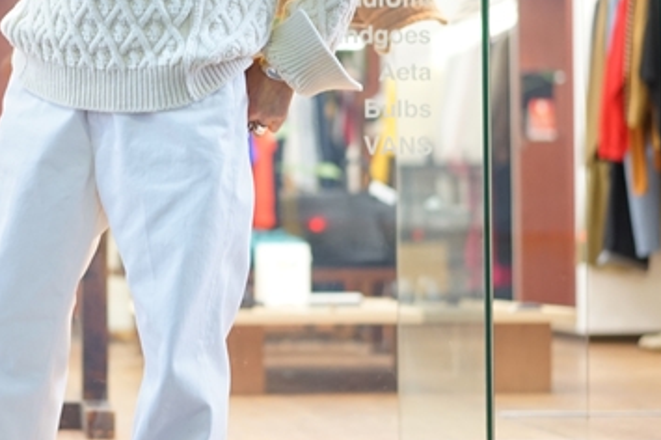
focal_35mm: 124
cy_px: 152
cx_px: 115
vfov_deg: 11.0
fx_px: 2275
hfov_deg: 16.4
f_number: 1.8
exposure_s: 1/60
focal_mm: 55
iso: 640
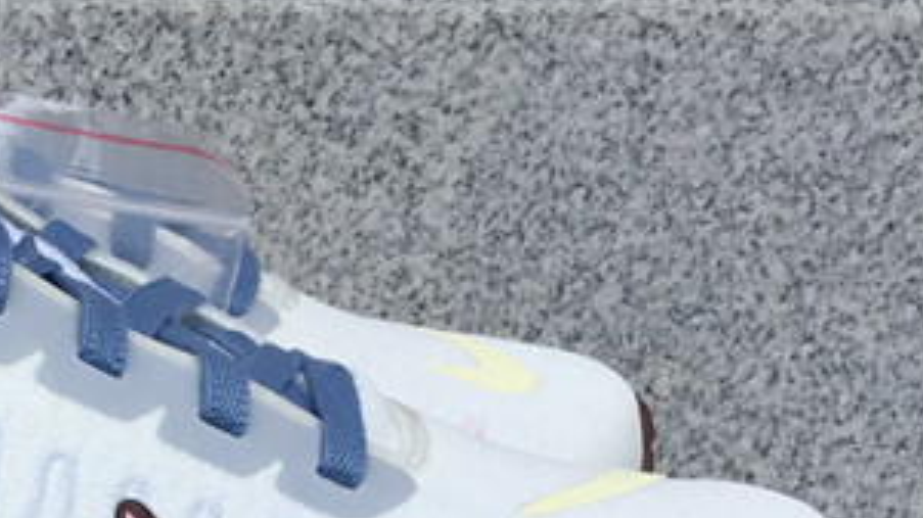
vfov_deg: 11.3
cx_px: -58
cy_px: 851
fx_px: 2471
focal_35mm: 101
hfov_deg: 20.3
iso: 25
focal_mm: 3.3
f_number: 2.4
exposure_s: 1/497
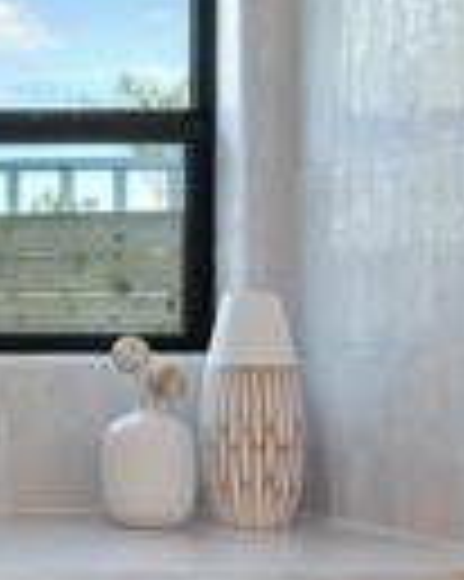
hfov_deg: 14.5
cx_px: -559
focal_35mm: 80
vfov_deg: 23.8
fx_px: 1374
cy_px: 362
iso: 640
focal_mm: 17.2
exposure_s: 1/4
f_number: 11
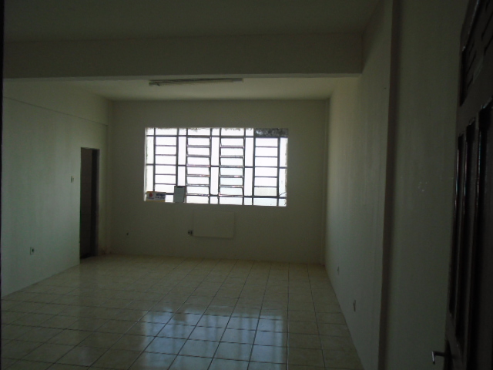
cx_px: 246
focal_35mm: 26
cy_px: 185
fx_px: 370
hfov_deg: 67.3
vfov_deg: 53.1
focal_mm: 4.6
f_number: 3.2
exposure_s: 1/160
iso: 100
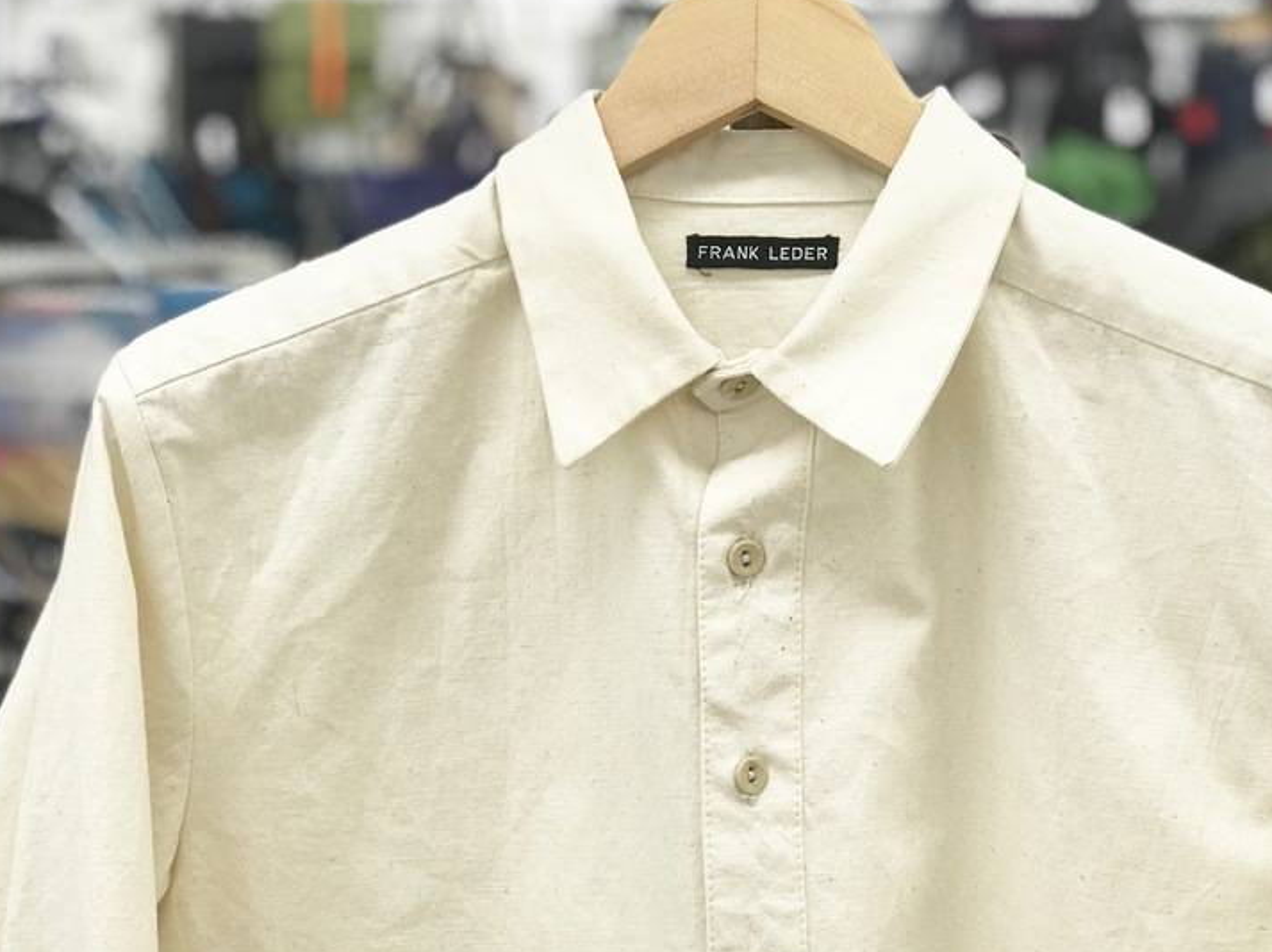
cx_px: 724
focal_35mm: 72
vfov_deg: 20.4
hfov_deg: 27.0
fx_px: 2644
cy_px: 520
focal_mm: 6.6
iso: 32
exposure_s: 1/50
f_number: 2.8
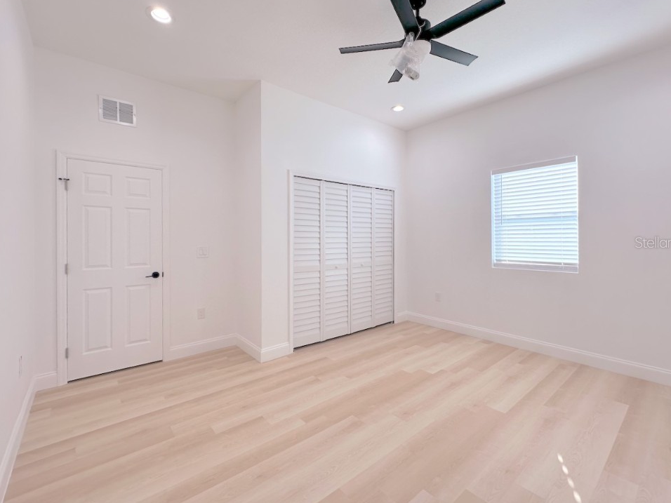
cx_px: 342
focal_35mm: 15
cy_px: 242
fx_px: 291
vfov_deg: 81.7
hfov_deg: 98.2
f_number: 2.2
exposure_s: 1/144
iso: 40
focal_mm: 2.22
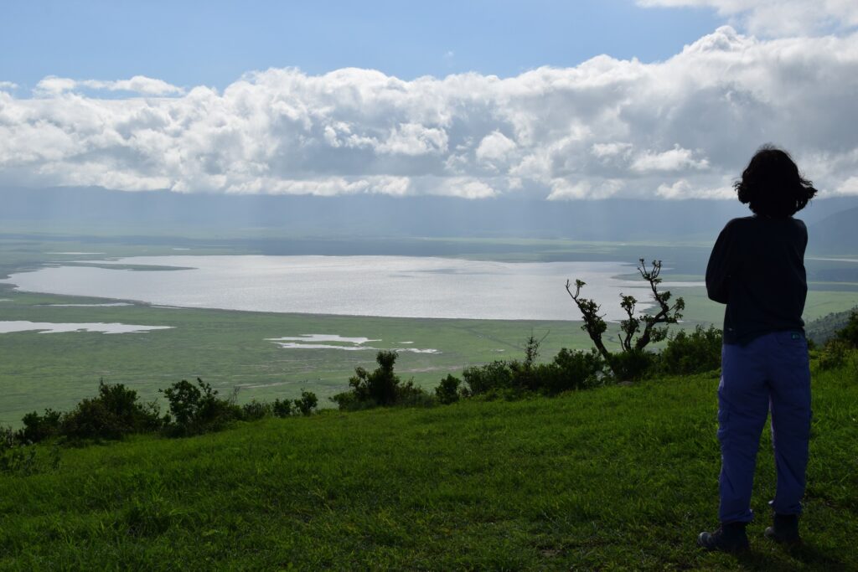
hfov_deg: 37.8
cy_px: 286
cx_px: 429
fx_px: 1251
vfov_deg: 25.8
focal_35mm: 52
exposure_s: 1/500
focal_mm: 35
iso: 200
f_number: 11
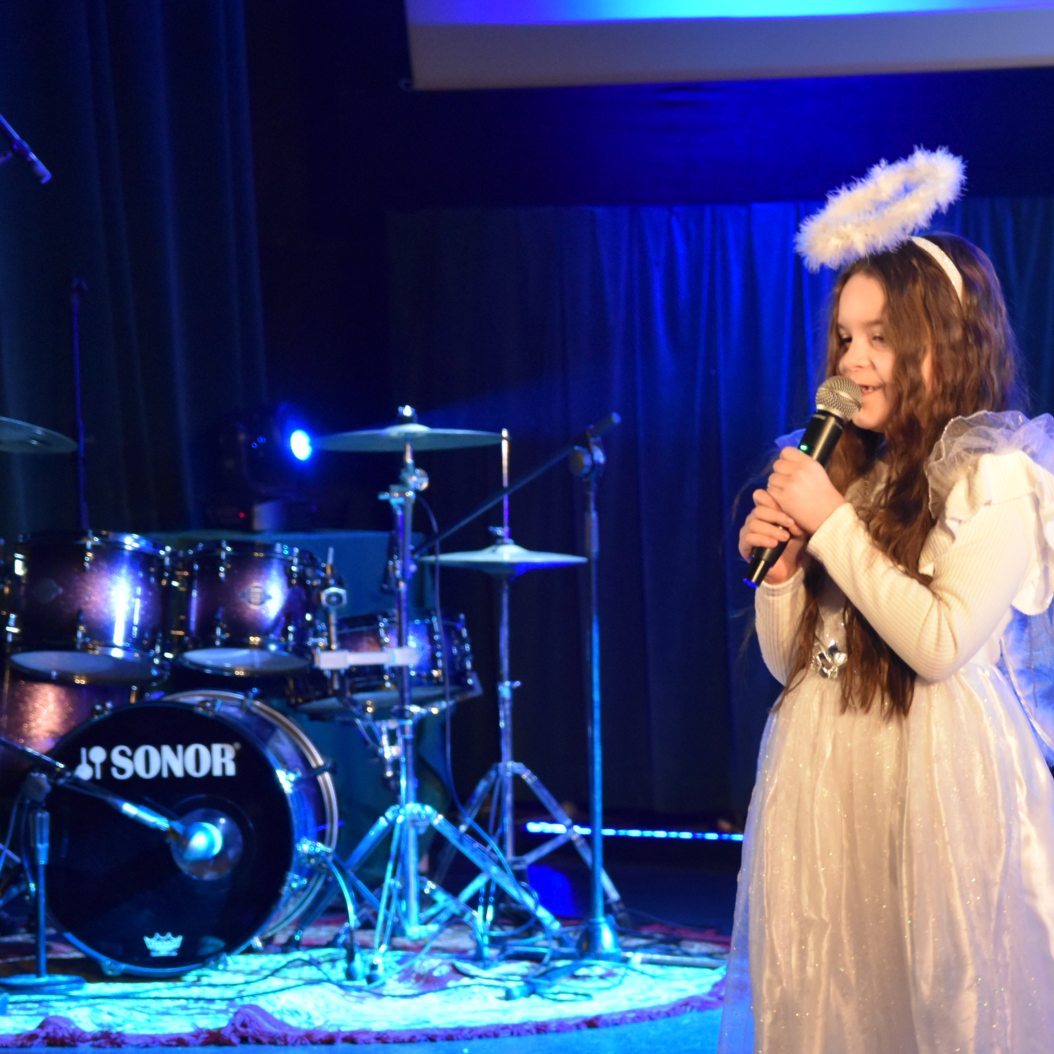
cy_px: 690
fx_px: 4444
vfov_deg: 13.5
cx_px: 851
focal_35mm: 129
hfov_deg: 13.5
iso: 2200
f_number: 2.8
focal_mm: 50
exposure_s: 1/60
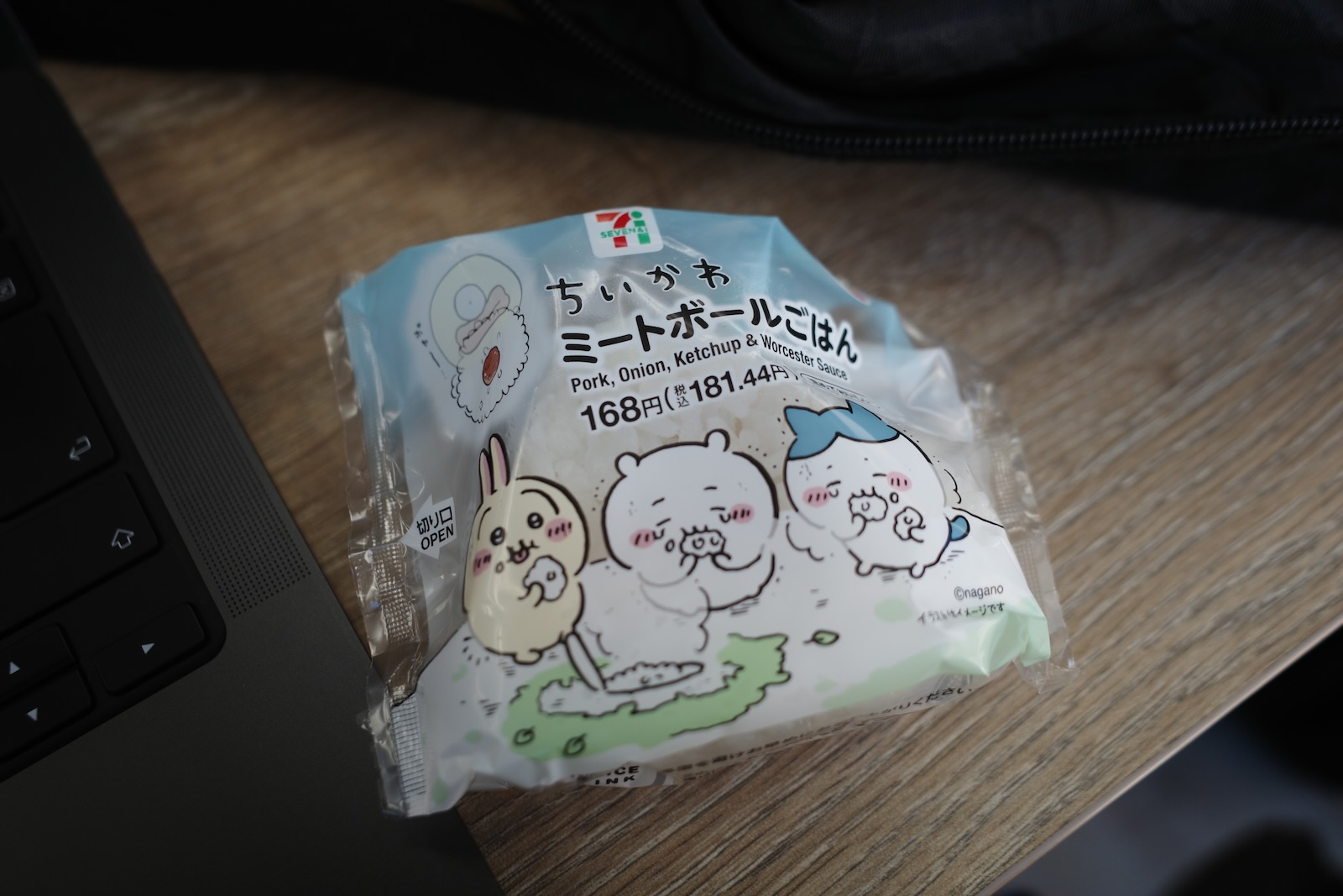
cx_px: 672
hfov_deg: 65.5
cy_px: 448
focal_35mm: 28
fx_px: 1045
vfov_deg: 46.4
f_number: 2.8
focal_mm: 18.3
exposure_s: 1/80
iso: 100
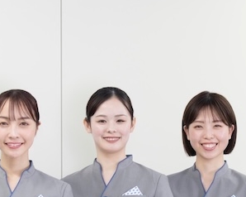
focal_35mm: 237
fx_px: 1724
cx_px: 100
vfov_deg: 6.5
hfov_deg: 8.2
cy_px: 176
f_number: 5
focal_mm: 94
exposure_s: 1/125
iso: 800
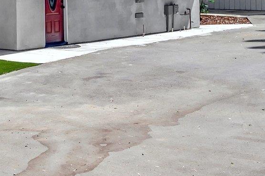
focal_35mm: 111
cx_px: -69
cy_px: -59
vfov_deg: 11.9
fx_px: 816
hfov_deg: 17.4
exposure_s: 1/1250
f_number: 8
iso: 400
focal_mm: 30
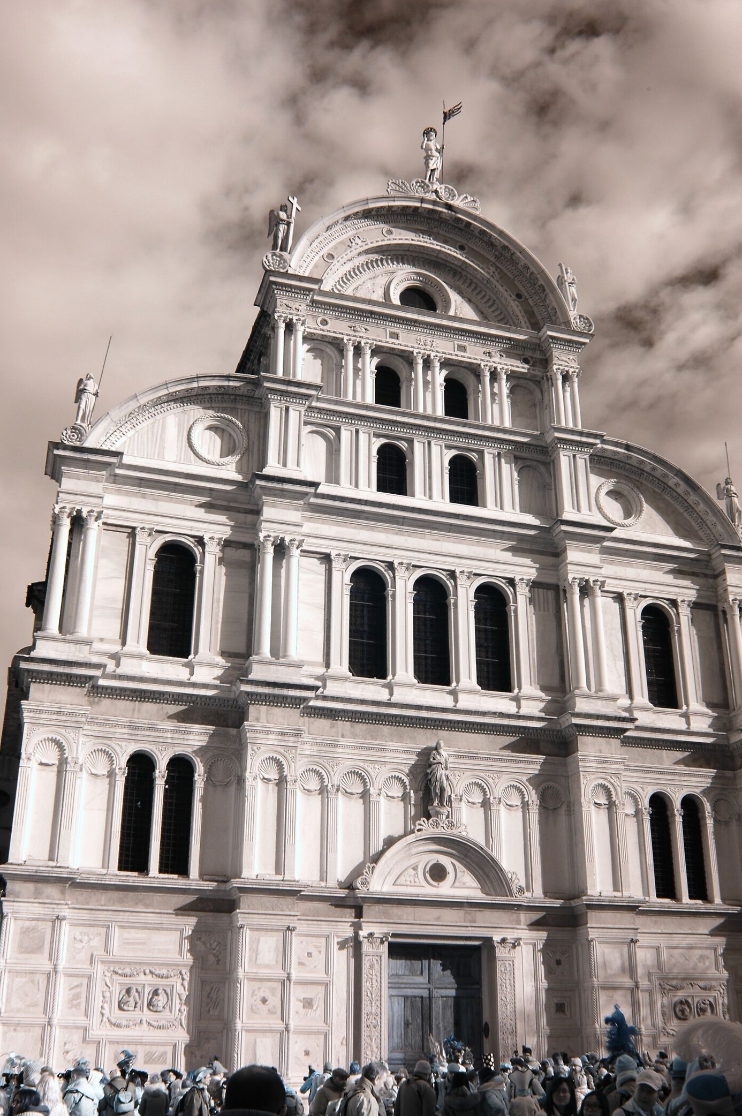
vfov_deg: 50.7
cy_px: 569
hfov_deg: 35.0
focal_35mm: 38
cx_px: 375
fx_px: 1177
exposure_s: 1/100
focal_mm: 22
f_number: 11
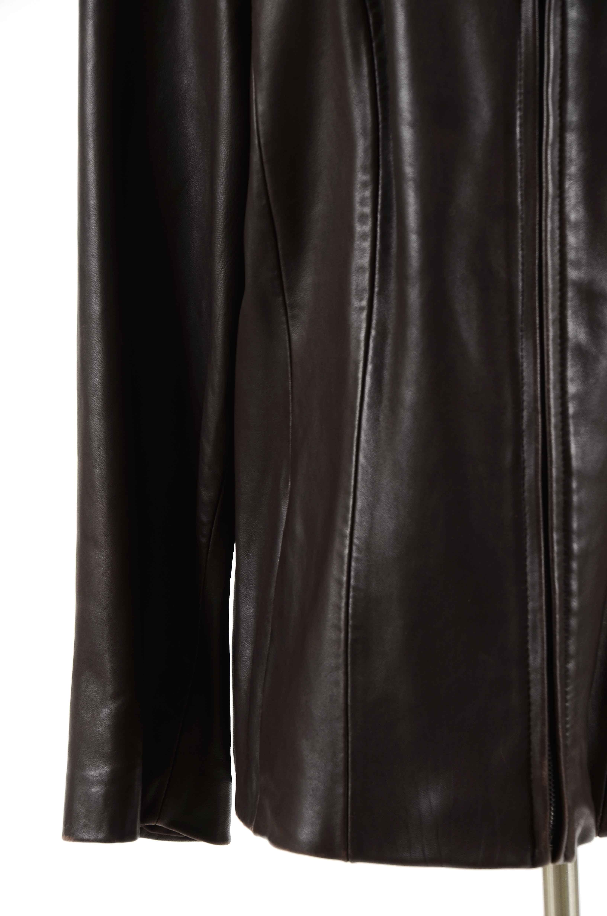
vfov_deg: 13.1
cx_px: 304
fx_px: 4001
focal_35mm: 158
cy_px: 458
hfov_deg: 8.7
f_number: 8
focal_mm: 105
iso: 160
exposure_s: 1/60
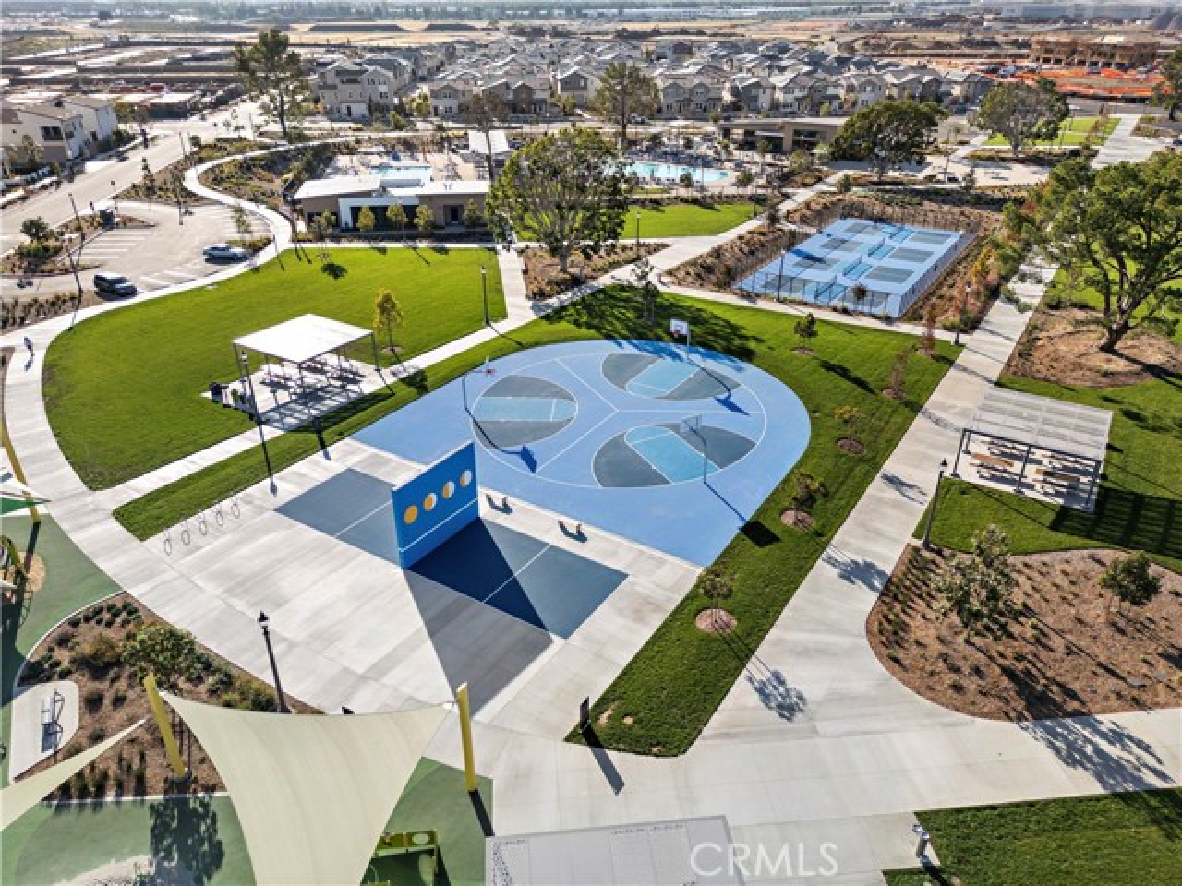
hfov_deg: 71.6
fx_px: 820
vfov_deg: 56.8
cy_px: 443
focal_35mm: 24
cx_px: 591
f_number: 1.7
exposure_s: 1/2000
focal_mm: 6.72
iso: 100
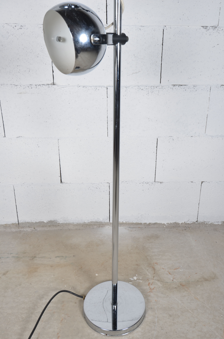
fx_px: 281
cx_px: 112
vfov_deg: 62.0
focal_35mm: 30
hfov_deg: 43.4
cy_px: 170
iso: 100
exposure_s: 1/125
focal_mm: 20
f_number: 11
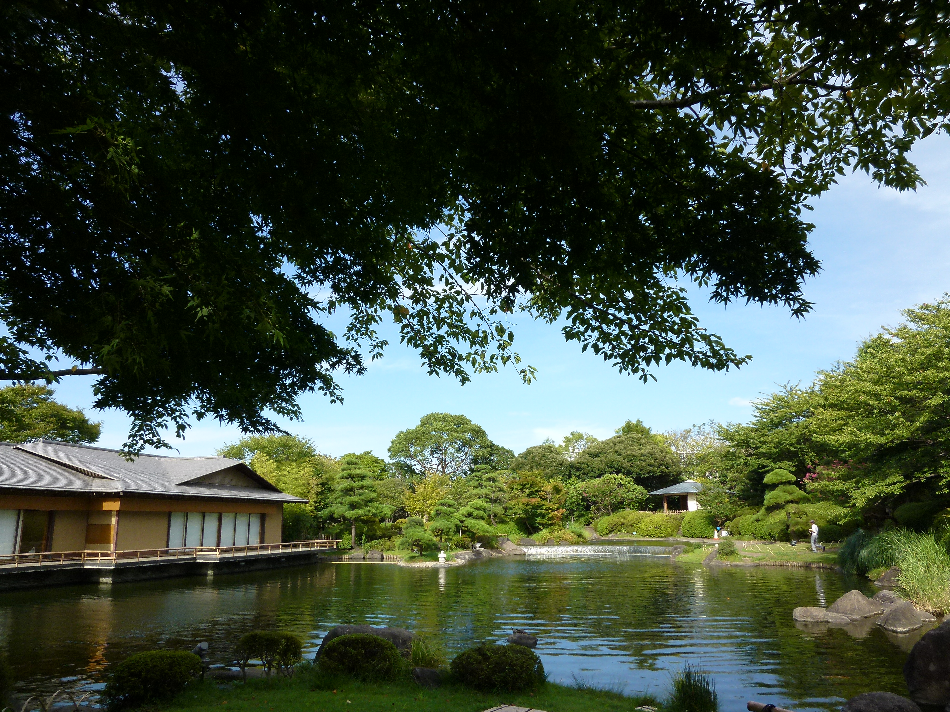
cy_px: 356
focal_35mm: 24
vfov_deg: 56.8
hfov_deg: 71.6
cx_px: 475
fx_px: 659
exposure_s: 1/400
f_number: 4
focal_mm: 4.3
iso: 100
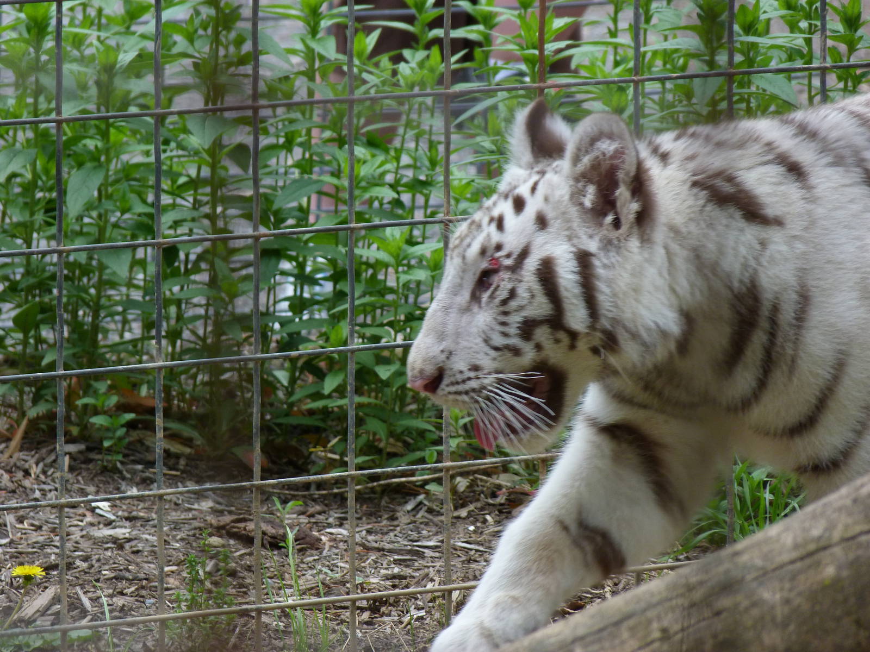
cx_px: 435
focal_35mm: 490
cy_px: 326
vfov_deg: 3.0
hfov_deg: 4.0
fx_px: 12315
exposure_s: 1/320
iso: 160
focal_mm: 88.2
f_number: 4.5
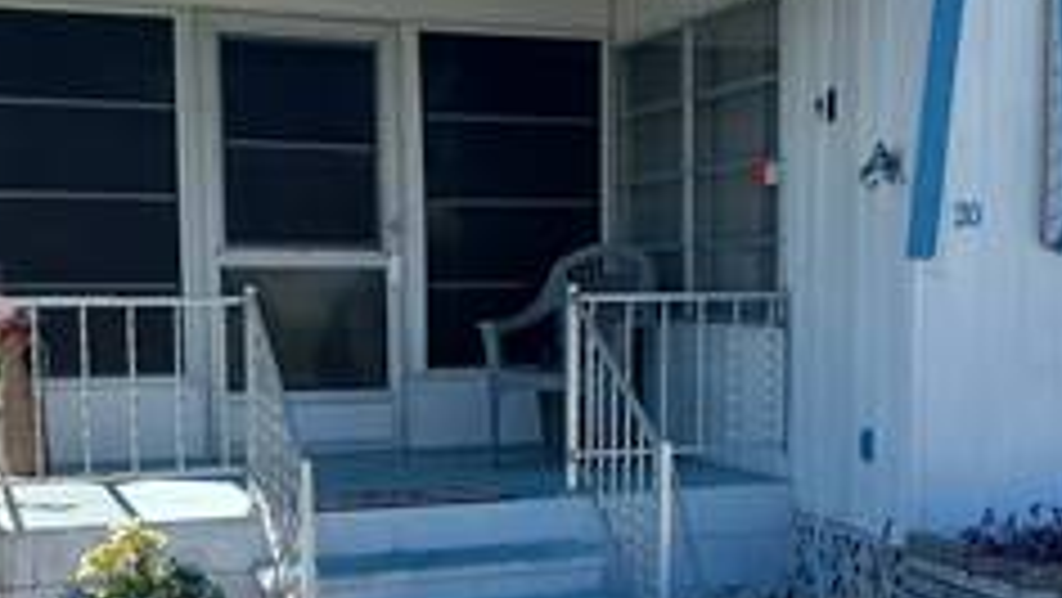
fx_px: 1662
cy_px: 472
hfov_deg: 35.3
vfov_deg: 20.2
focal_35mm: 59
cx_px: 644
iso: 32
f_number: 1.8
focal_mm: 4.6
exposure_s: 1/403
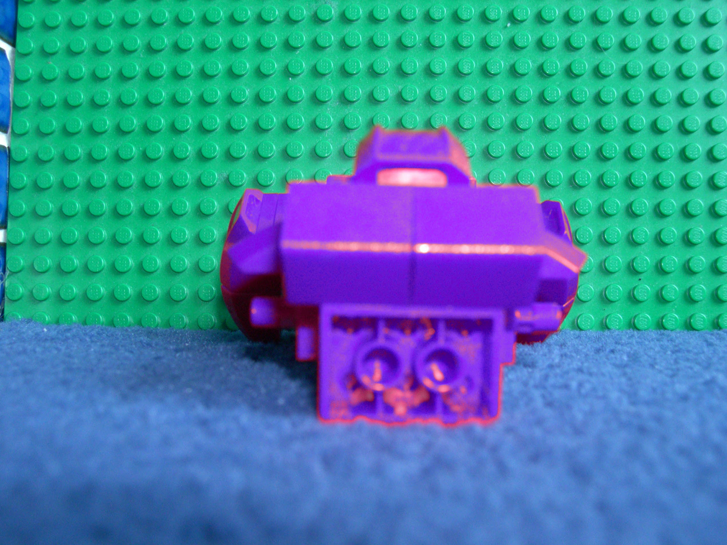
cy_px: 272
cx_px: 364
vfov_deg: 37.7
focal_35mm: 38
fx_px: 798
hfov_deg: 49.0
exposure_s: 1
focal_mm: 8
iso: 345
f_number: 7.6
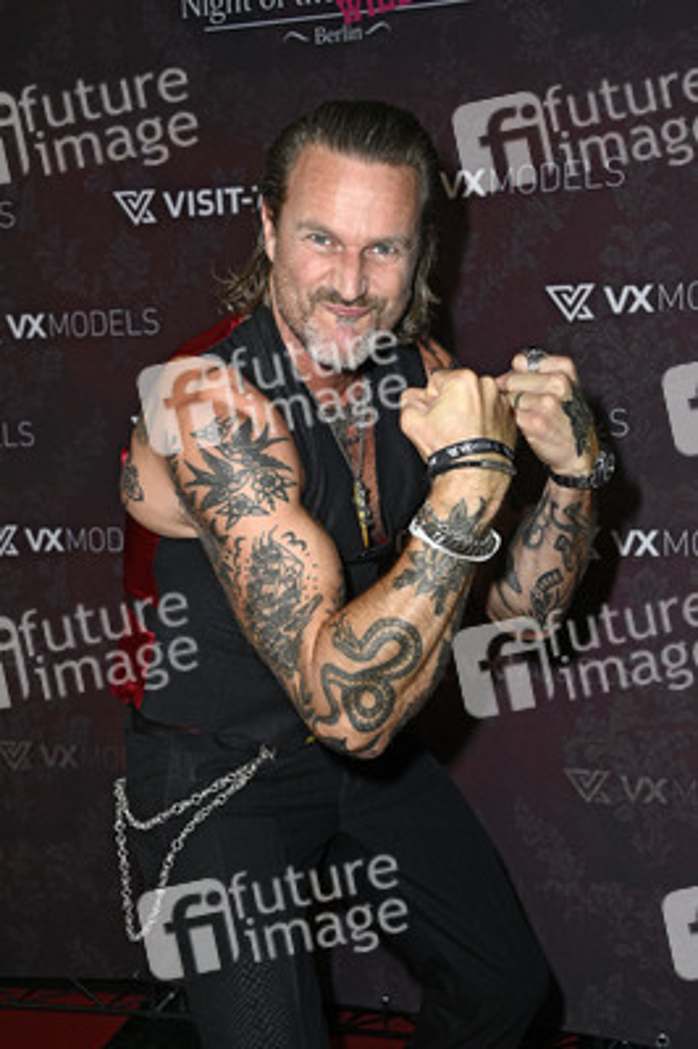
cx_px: 349
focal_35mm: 48
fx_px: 1398
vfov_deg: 41.1
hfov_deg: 28.0
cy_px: 524
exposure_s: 1/200
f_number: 5.6
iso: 800
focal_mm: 48
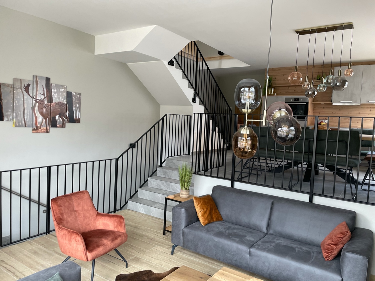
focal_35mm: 26
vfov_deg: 53.0
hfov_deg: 67.3
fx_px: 282
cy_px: 140
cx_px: 188
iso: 125
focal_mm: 4.2
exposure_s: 1/121
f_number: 1.6
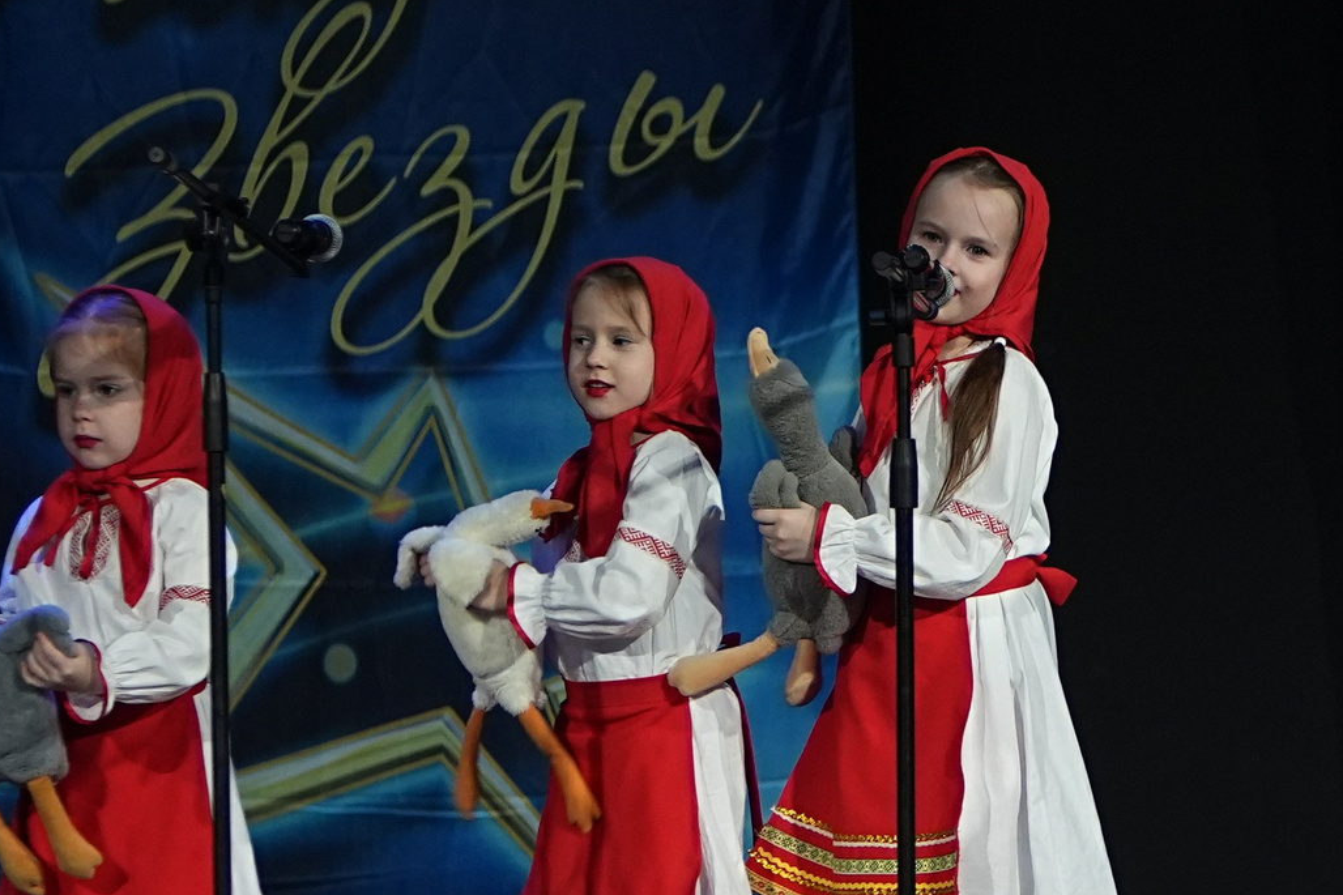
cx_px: 1282
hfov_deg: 5.0
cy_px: 235
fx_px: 15329
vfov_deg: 3.3
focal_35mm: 411
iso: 1000
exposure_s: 1/320
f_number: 2.8
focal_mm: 110
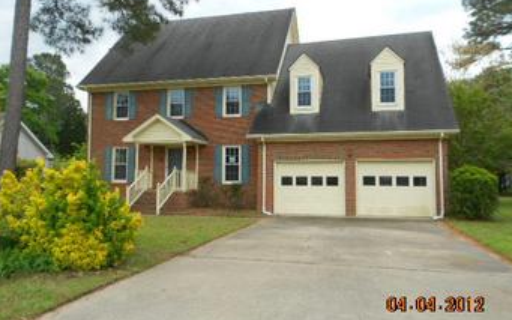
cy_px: 147
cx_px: 257
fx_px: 391
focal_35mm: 28
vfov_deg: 44.5
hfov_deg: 66.5
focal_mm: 4.6
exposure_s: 1/200
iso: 80
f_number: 3.2
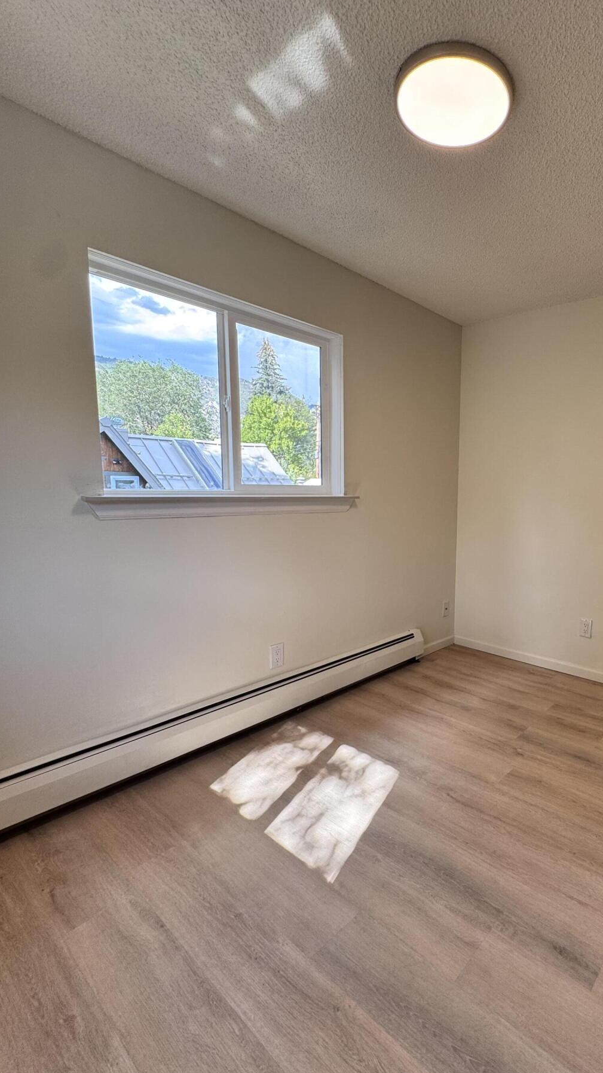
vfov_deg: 95.9
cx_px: 444
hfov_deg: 60.8
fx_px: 483
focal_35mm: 17
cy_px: 551
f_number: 2.2
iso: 50
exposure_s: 1/99
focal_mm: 2.22
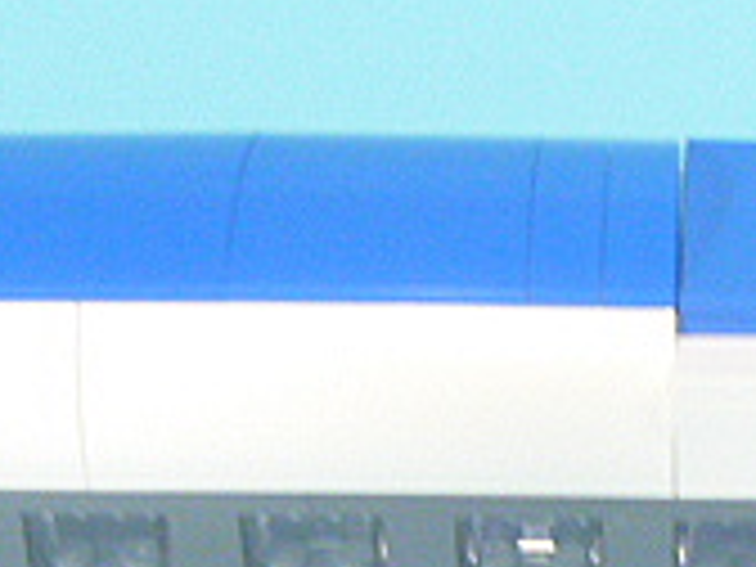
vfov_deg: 11.0
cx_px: 824
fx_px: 2905
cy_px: 598
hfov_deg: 14.5
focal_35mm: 133
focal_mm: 6.3
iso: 400
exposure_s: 1/15
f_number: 3.5
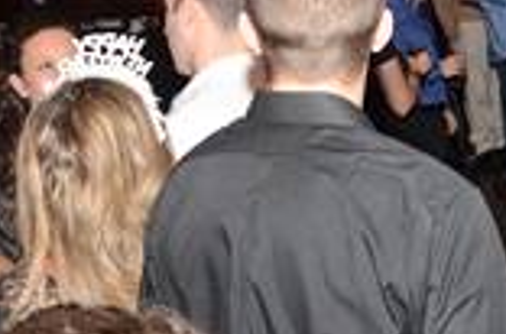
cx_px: 827
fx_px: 1485
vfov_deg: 12.8
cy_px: 68
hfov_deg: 16.9
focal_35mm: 106
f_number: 4.5
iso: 1250
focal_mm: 20
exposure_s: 1/60
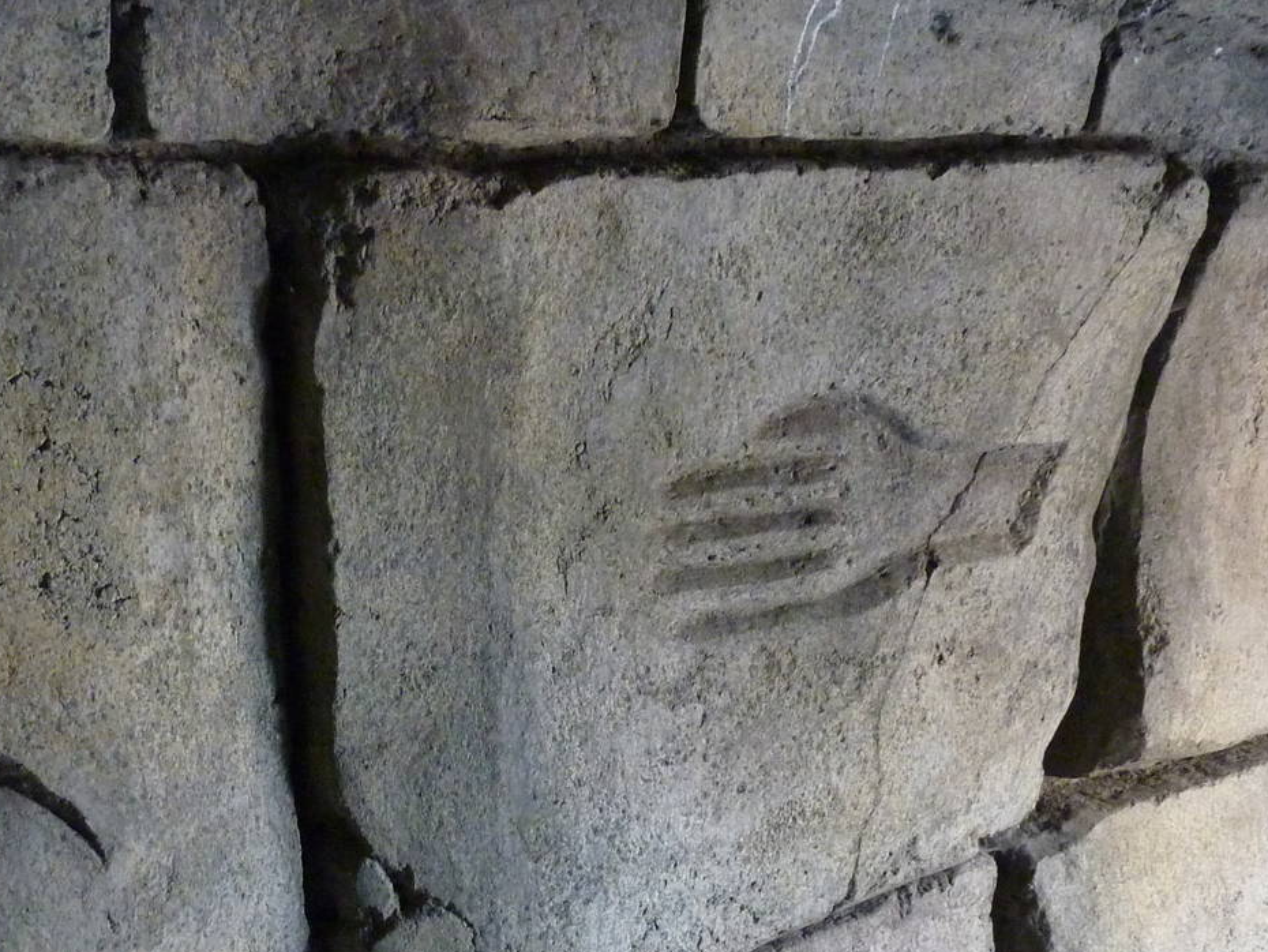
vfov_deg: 32.4
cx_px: 509
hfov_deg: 43.6
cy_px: 797
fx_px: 1576
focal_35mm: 43
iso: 400
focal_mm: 4.1
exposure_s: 1/13
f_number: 3.3
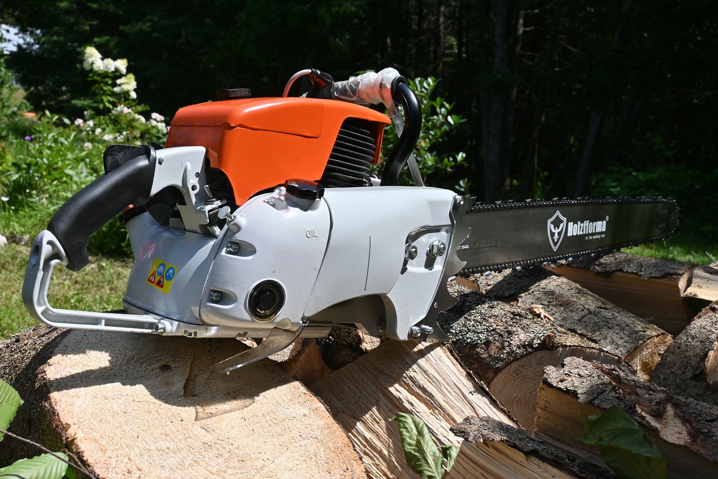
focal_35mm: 34
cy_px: 240
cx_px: 359
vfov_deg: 39.1
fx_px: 673
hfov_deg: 56.1
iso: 100
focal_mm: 22.5
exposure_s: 1/500
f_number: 8
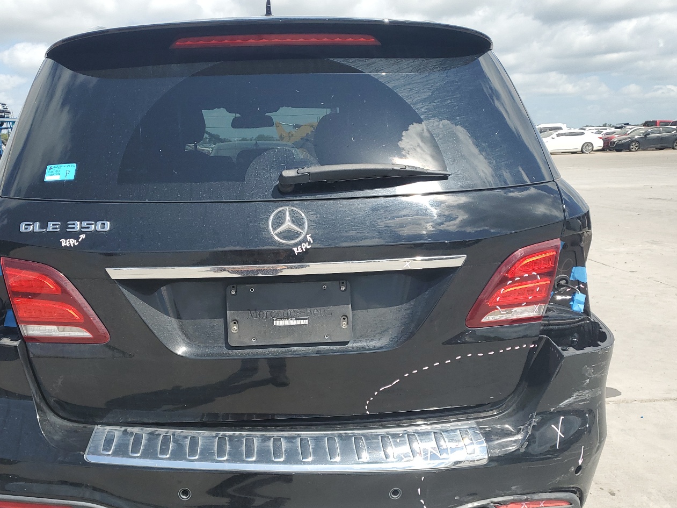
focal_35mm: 33
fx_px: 645
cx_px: 283
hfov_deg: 55.1
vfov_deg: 42.6
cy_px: 322
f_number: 1.5
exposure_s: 1/2500
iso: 50
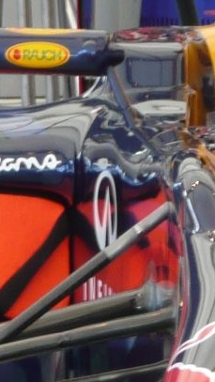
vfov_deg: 3.3
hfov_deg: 1.9
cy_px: 366
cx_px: 342
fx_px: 6617
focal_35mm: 653
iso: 100
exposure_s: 1/40
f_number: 4.7
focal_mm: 19.5
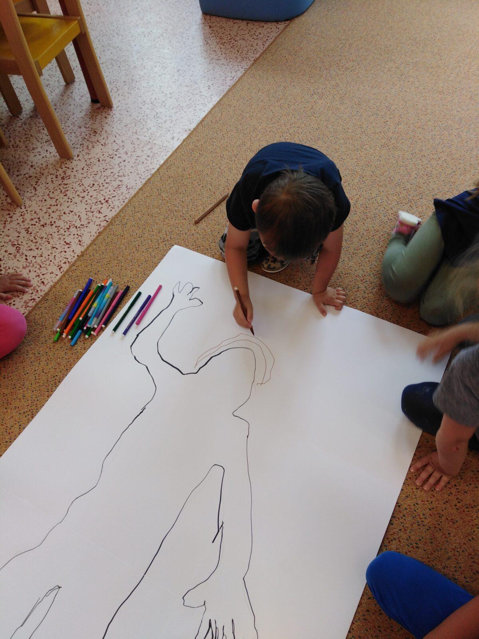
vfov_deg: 67.3
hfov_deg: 53.1
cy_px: 320
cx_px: 240
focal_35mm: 26
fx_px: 480
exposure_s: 1/40
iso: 101
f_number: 2.2
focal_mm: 3.46
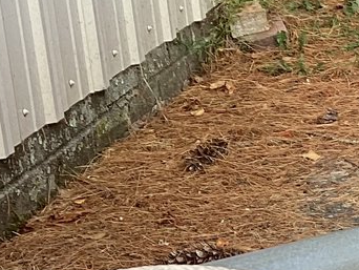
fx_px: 1422
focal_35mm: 137
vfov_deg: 10.8
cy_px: 256
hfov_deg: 13.5
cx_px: 560
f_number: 2.4
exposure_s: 1/124
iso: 25
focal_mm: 3.3
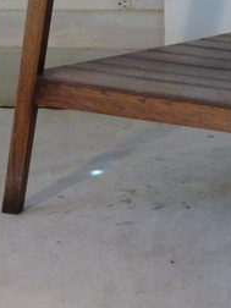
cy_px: 56
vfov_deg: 10.0
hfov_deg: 7.5
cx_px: 199
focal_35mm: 198
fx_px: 1762
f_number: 4.2
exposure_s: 1/15
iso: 400
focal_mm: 13.7
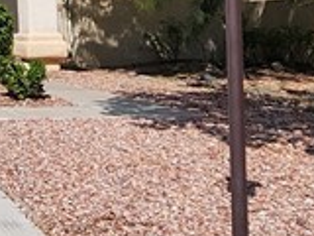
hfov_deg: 18.9
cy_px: -116
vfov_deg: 16.3
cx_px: -230
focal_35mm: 83
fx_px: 753
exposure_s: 1/3850
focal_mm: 2.2
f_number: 2.2
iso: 50
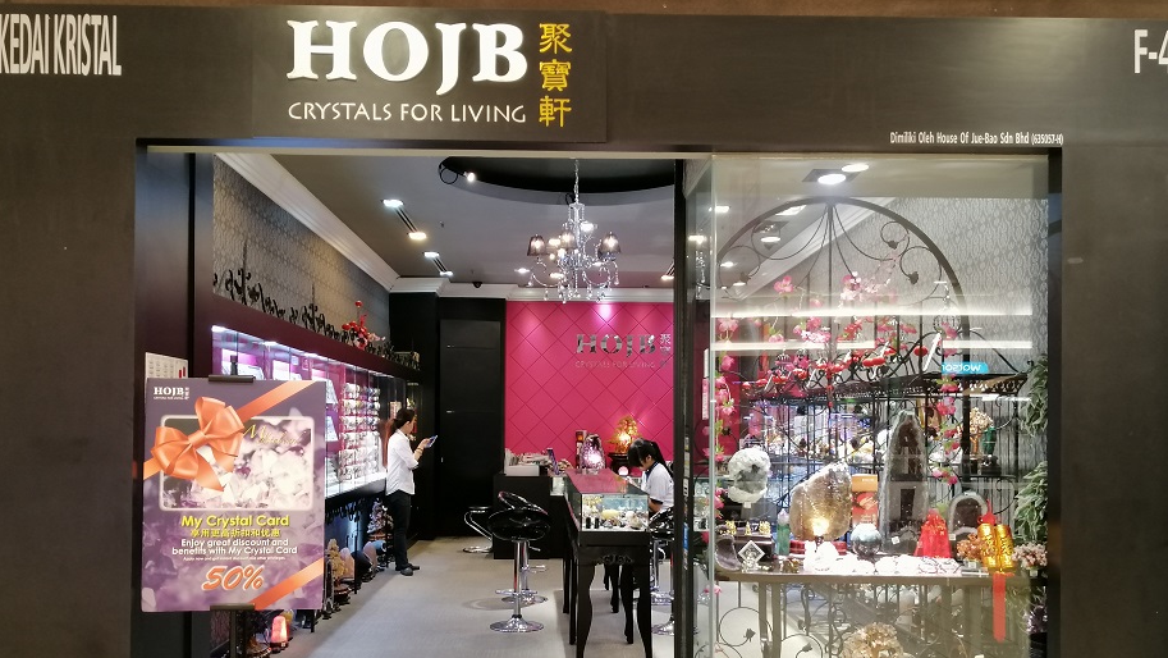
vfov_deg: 35.4
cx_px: 585
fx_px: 1022
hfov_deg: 59.5
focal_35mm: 33
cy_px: 417
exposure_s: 1/33.3
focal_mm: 3.81
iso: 250
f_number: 2.2
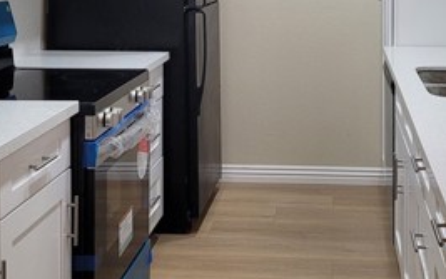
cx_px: 256
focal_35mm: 66
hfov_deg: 31.0
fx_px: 802
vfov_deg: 19.1
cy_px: -13
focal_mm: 5.4
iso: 250
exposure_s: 1/120
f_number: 1.8
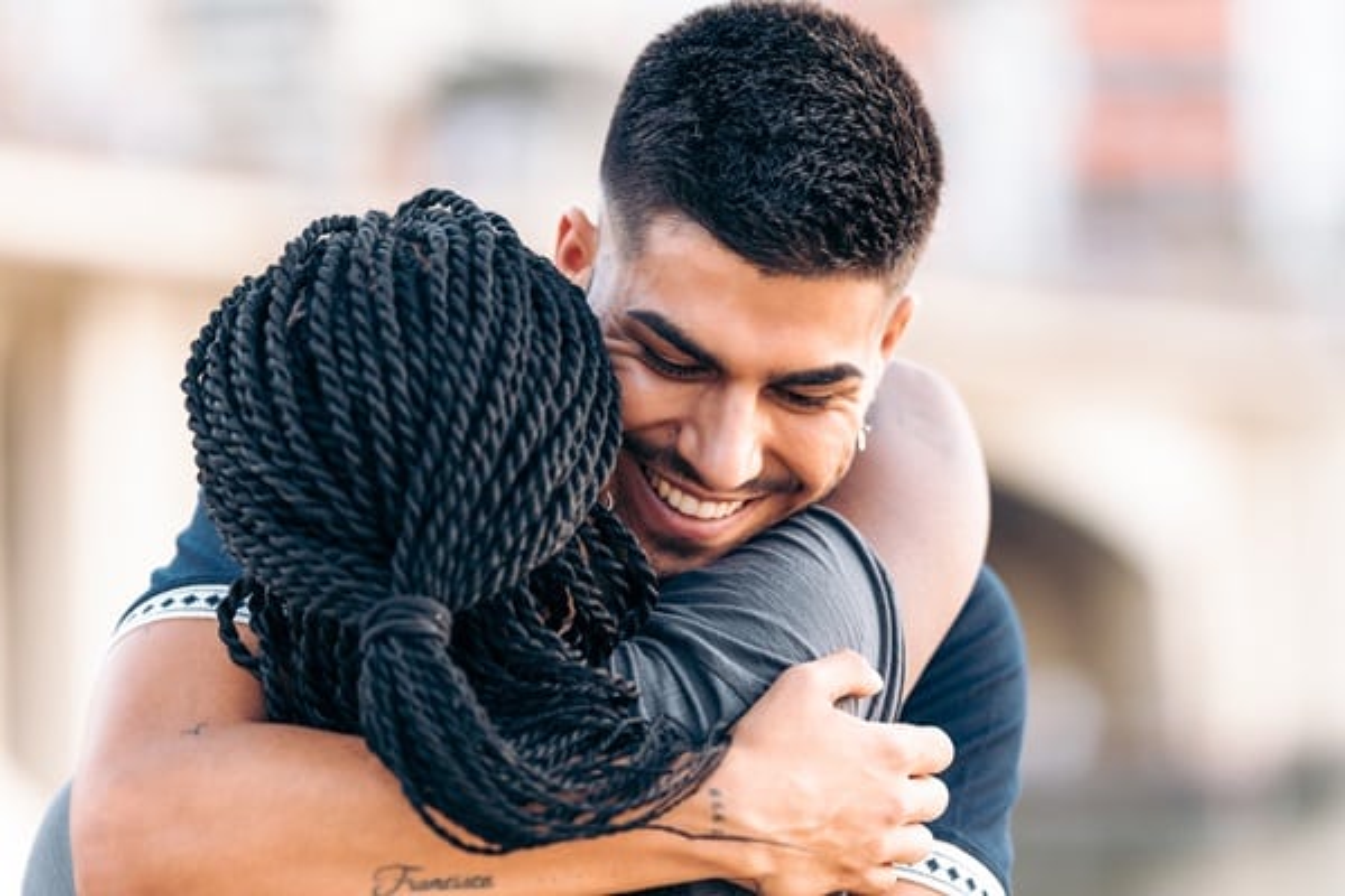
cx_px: 672
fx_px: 4763
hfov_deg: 16.1
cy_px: 448
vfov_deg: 10.8
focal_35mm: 128
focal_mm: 85
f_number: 1.4
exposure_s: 1/160
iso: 320
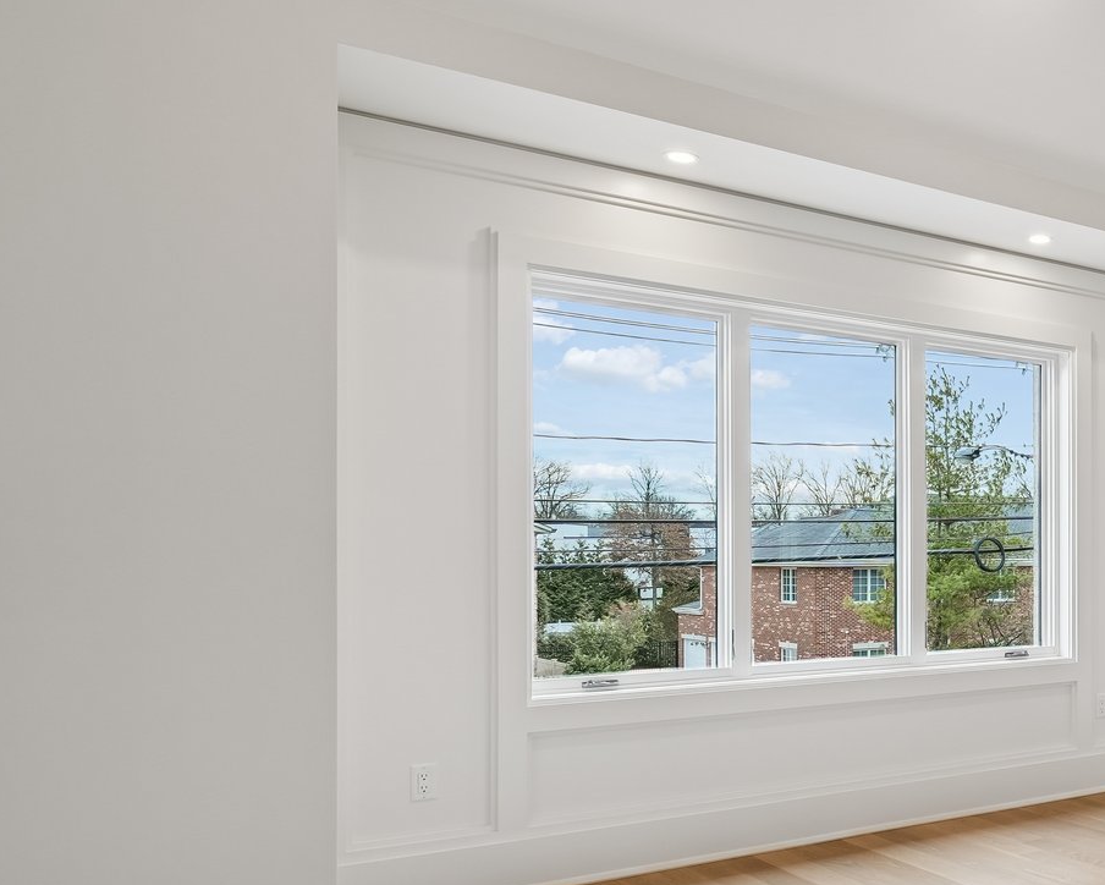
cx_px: 1139
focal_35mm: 34
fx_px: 1112
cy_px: 569
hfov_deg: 43.9
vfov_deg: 42.9
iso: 400
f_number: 8
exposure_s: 1/60
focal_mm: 16
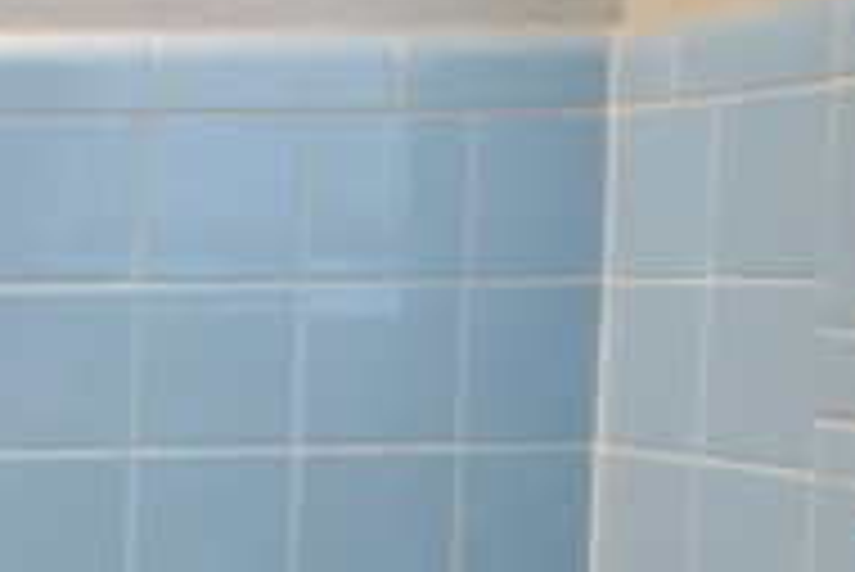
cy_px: 504
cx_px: -590
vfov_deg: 14.9
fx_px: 2163
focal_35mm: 91
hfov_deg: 18.5
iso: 800
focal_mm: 10
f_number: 3.5
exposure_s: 1/125
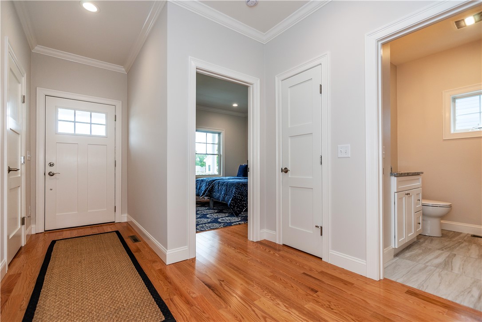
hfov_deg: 96.7
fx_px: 214
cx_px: 241
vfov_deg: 73.7
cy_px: 161
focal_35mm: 16
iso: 320
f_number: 6.3
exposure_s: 1/30
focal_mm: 16
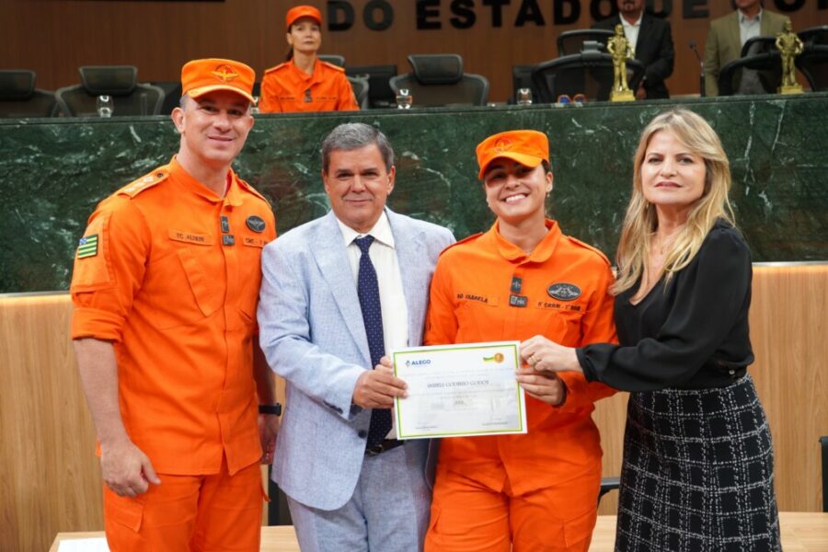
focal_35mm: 47
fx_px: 1081
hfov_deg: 41.9
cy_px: 276
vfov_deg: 28.6
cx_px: 414
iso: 1250
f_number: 5
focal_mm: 47
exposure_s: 1/160
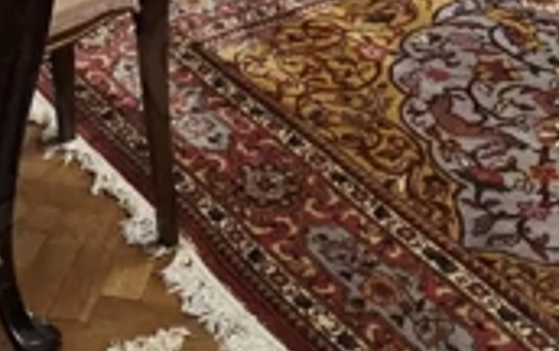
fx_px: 1220
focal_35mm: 80
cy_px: -546
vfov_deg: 12.2
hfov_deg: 25.8
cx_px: 309
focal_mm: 2.2
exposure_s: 1/50.3
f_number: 2.2
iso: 80
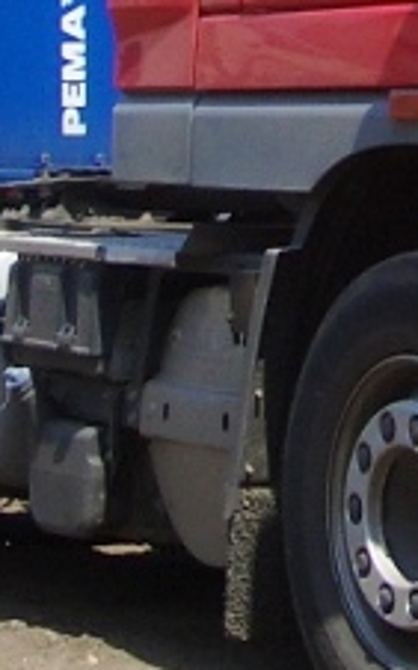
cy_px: -261
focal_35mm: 168
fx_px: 3066
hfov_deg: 7.6
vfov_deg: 12.0
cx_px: 646
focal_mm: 5.8
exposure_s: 1/400
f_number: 4.3
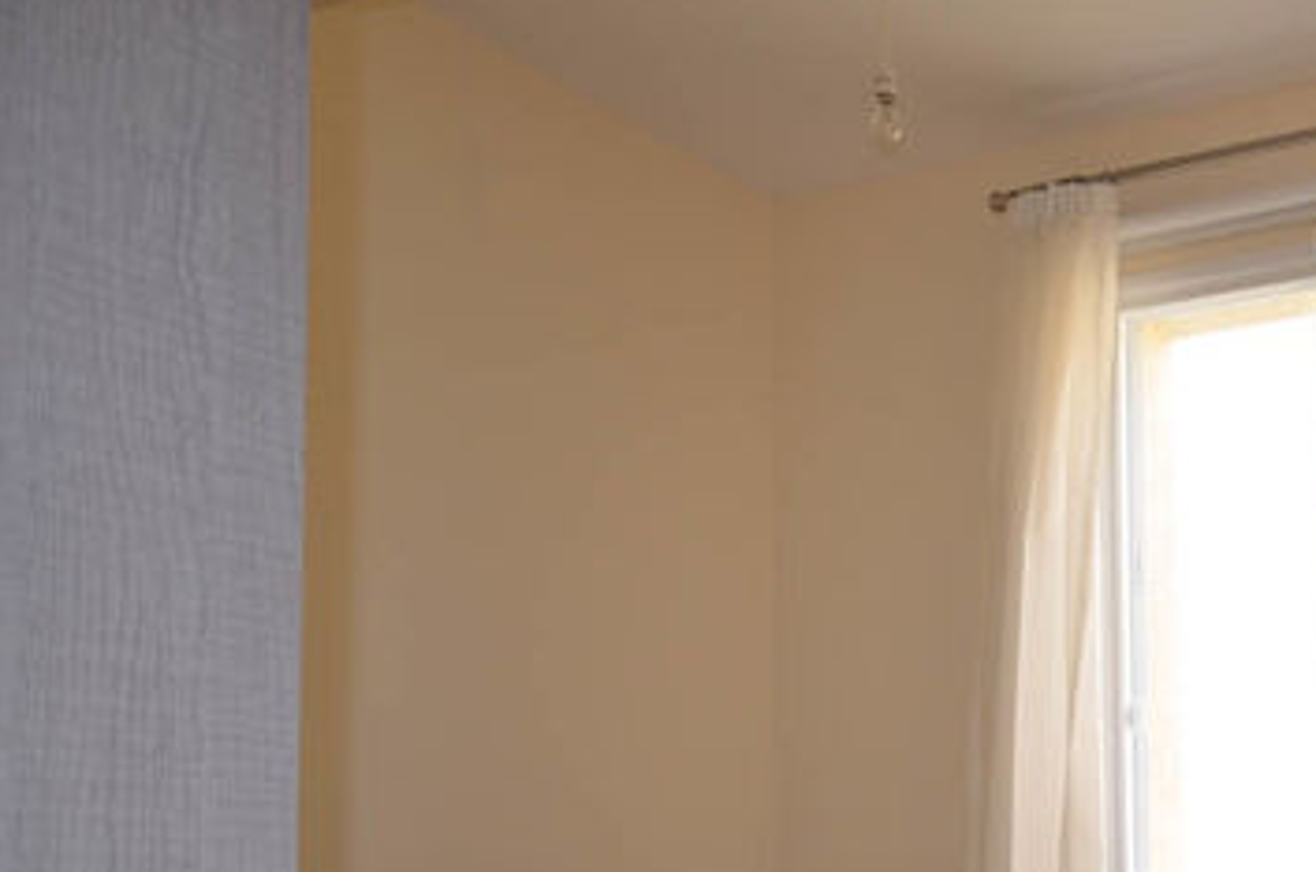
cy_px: 814
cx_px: 1251
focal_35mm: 48
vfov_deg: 26.8
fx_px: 1751
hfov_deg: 37.7
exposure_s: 1/100
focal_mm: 16
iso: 400
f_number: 5
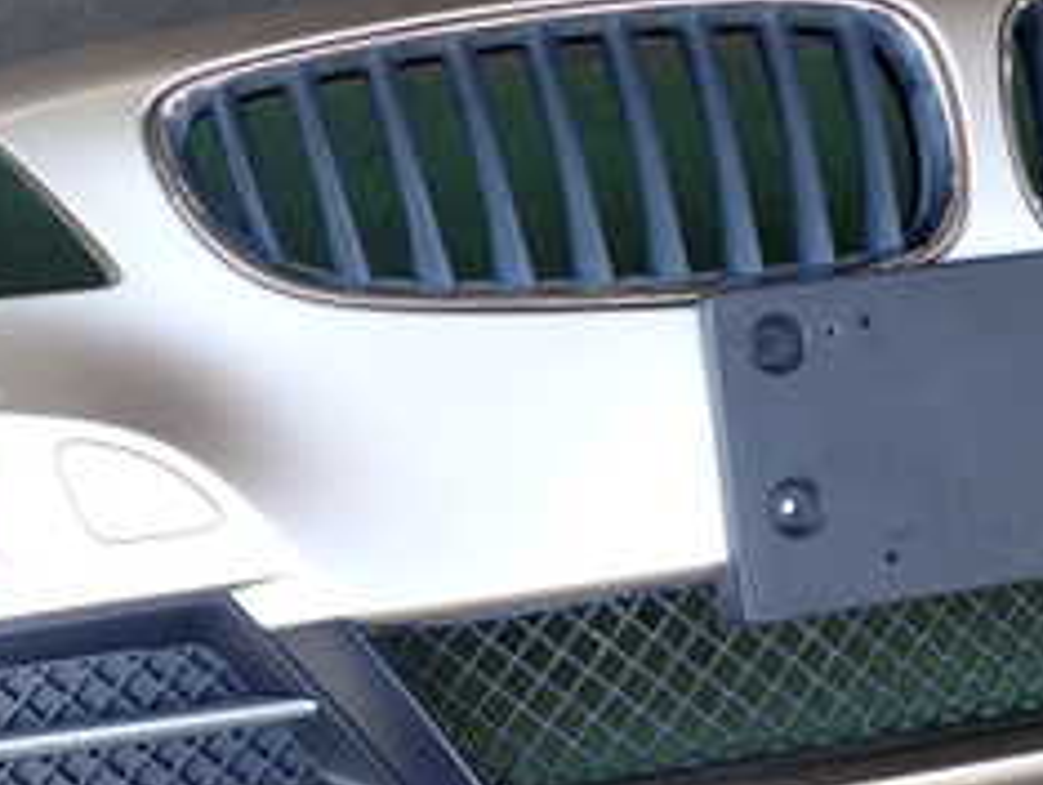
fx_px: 1930
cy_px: 446
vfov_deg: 23.0
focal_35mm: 64
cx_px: 637
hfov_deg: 30.1
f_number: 2
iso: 160
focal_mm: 4.5
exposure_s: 1/125
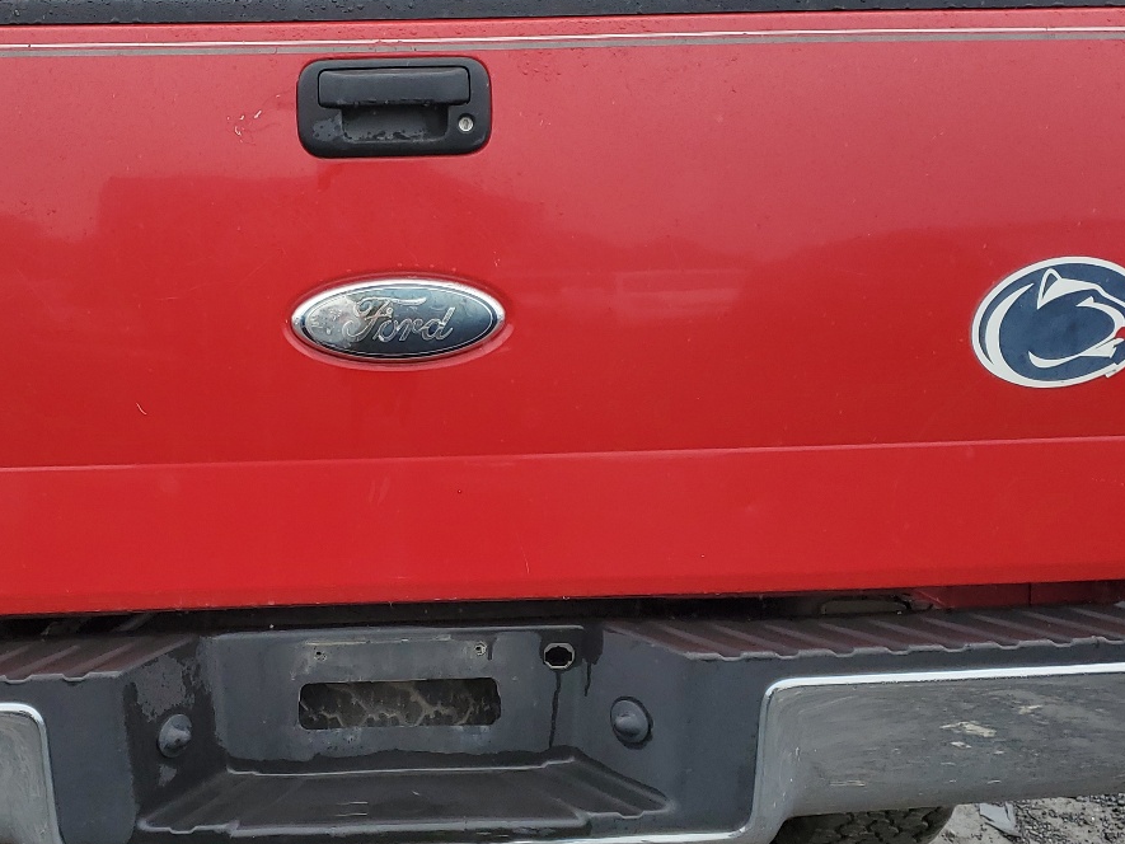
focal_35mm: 47
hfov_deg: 40.0
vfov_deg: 30.9
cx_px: 379
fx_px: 1528
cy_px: 400
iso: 50
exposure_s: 1/556
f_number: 1.5
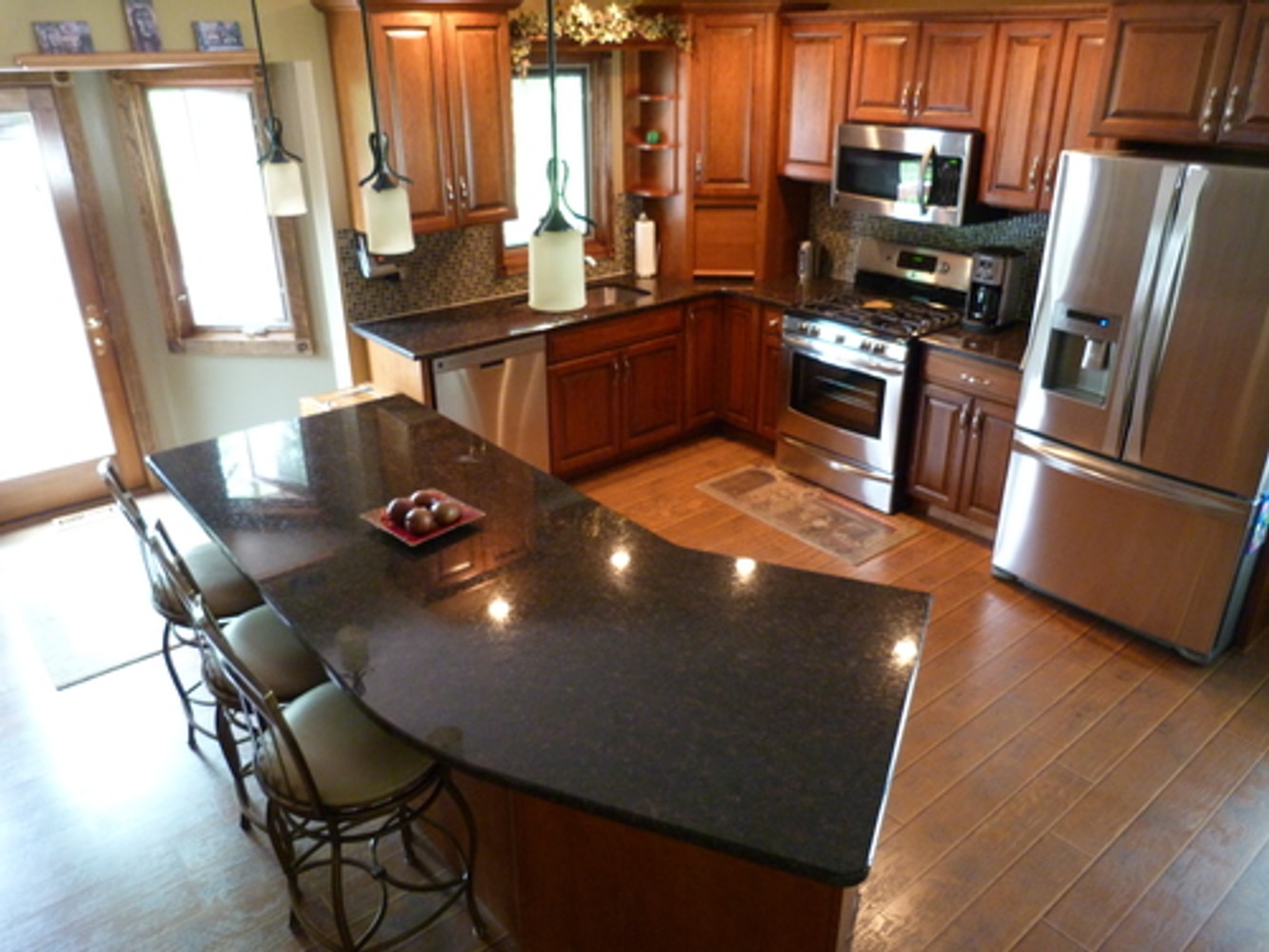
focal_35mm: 25
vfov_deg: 54.9
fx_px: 917
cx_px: 634
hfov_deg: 69.4
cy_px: 476
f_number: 2.8
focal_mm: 4.5
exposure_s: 1/10
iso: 400
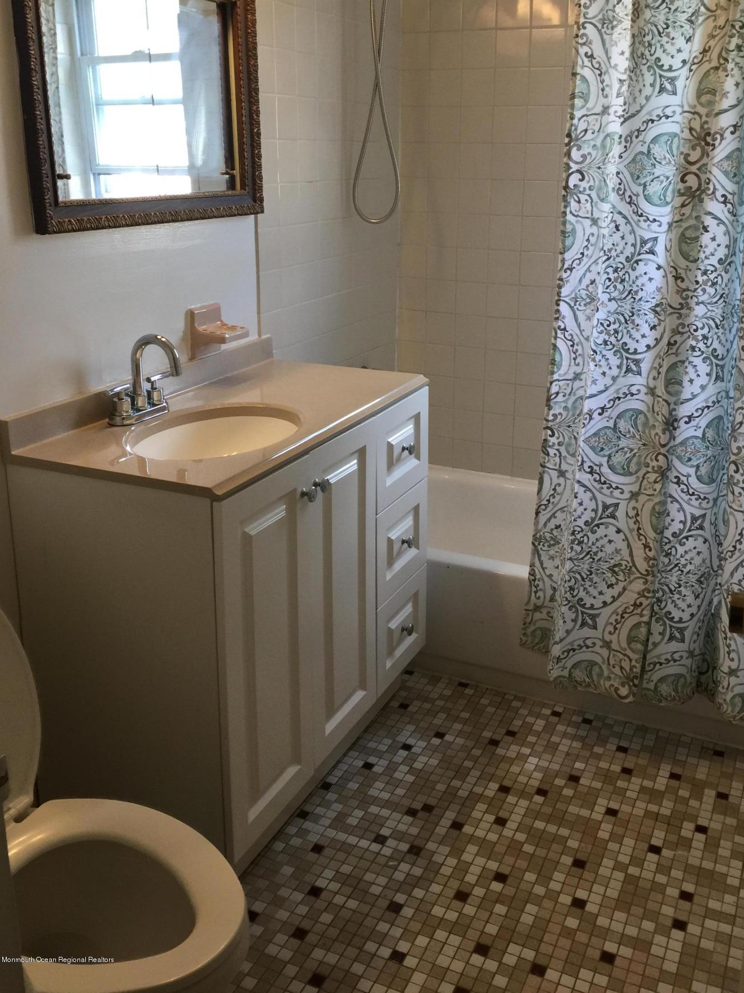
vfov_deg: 55.2
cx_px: 399
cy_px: 430
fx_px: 946
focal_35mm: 33
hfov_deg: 42.9
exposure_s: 1/30
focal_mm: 4.15
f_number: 2.2
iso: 50
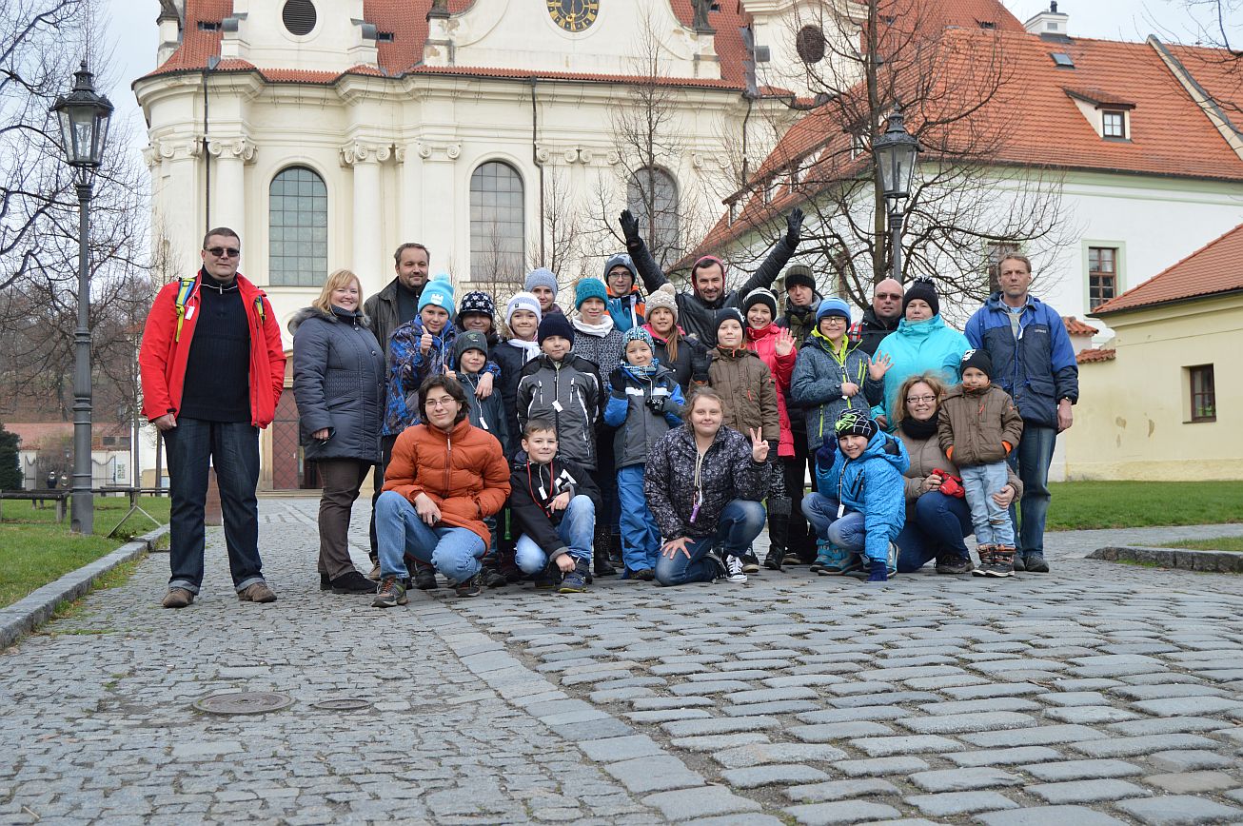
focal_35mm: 45
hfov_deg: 43.6
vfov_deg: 29.8
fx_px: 1552
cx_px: 622
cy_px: 413
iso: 200
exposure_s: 1/160
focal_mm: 30
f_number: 6.3
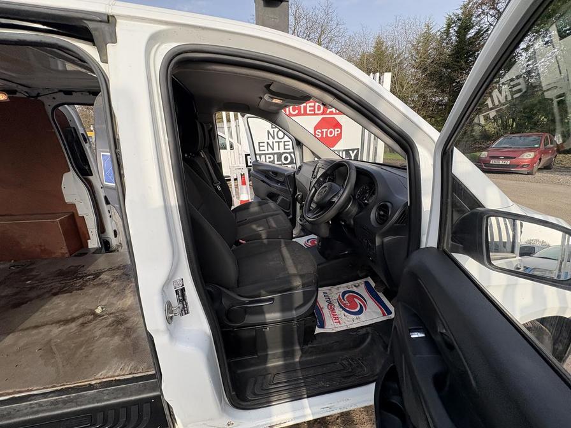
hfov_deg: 102.1
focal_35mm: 14
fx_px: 231
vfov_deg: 85.7
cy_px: 214
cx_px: 286
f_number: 2.2
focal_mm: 2.22
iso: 64
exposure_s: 1/556
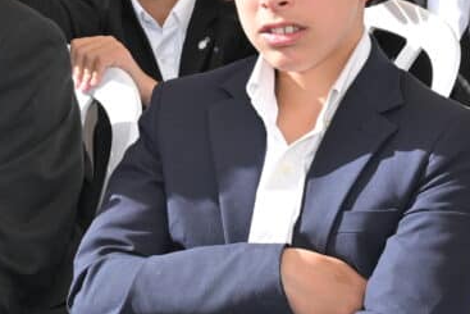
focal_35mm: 145
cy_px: 15
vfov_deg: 9.4
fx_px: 1894
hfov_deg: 13.8
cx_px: -73
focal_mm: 35
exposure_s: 1/125
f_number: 7.1
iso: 100
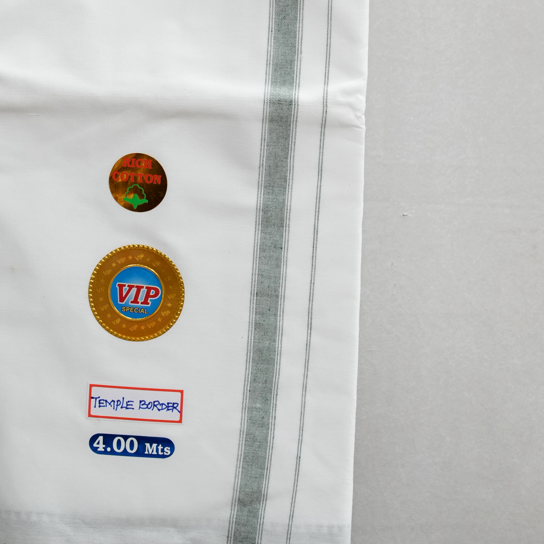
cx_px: 217
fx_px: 2916
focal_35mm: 164
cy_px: 42
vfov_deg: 10.6
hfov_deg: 10.7
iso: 1250
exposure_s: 1/60
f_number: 5.6
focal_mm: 88
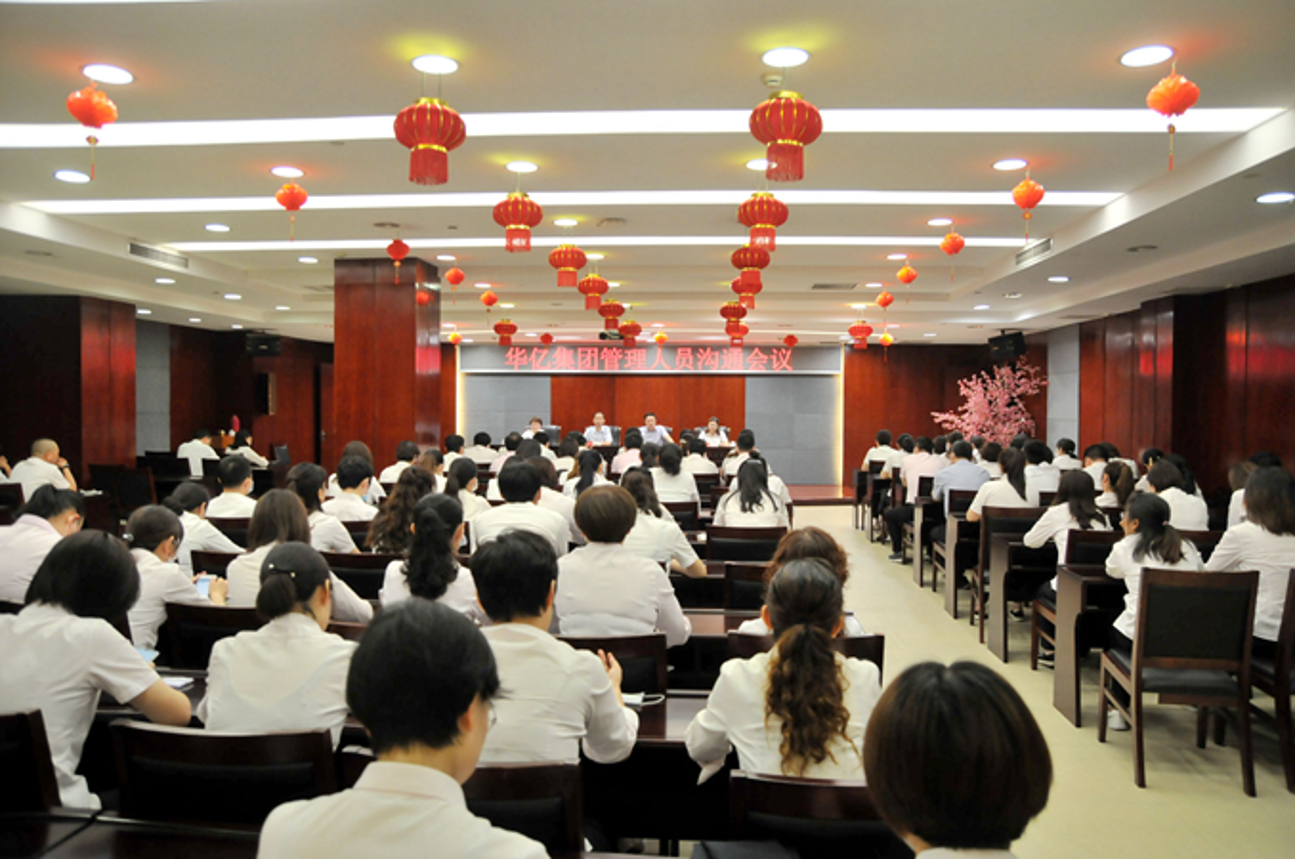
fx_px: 1724
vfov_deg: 28.0
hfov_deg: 41.2
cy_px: 430
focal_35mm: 48
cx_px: 648
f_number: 4.5
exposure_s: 1/80
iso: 800
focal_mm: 32
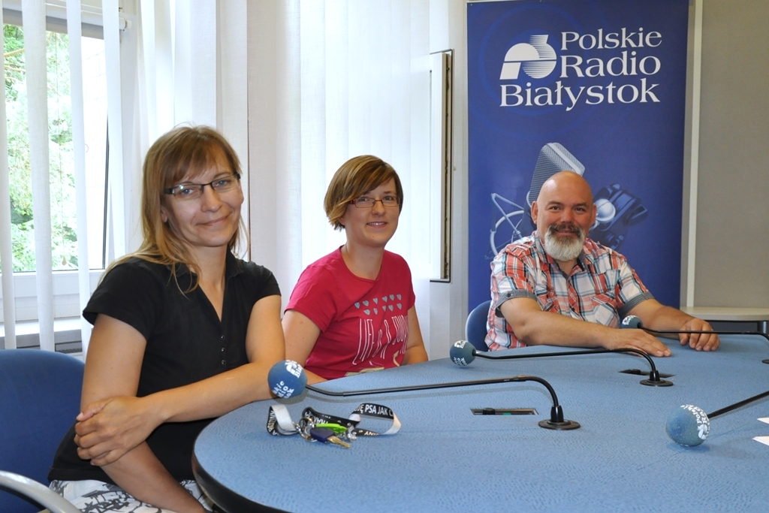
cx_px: 384
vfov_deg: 47.9
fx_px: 577
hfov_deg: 67.4
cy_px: 256
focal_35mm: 27
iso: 800
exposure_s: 1/90
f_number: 3.5
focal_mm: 18
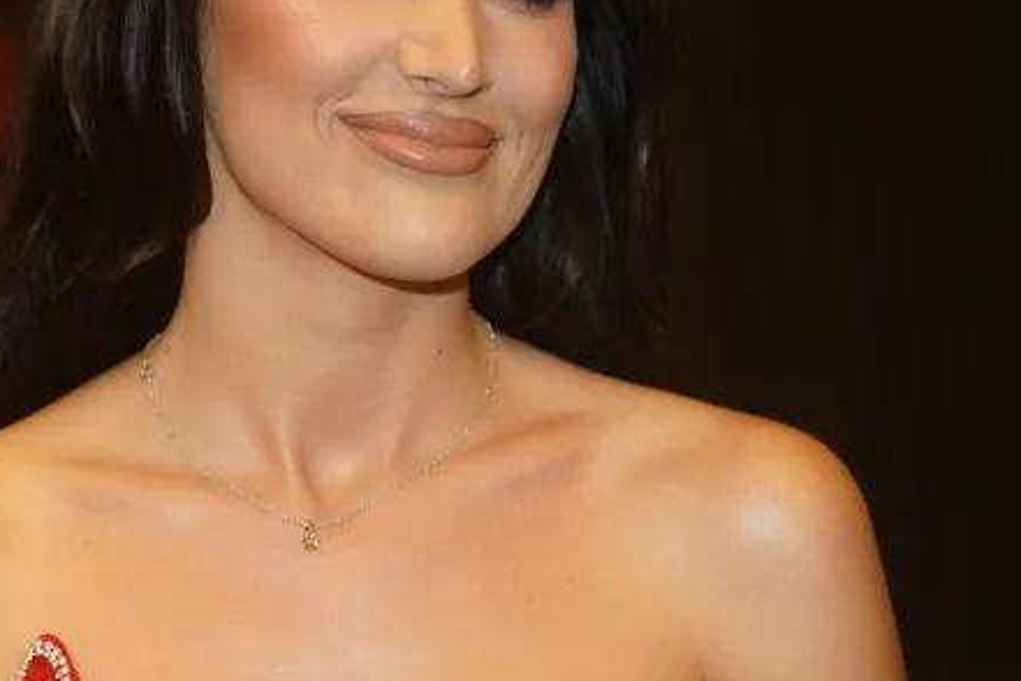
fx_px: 5133
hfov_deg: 11.4
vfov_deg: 7.6
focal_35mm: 181
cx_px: 384
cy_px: 177
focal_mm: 105
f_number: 4
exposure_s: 1/200
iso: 2000
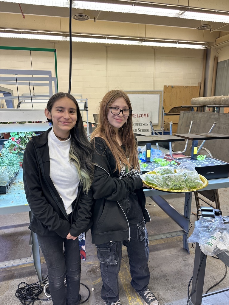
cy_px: 152
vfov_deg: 71.6
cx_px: 114
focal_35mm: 24
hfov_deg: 56.8
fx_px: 212
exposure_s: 1/120
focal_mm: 6.86
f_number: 1.78
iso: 100
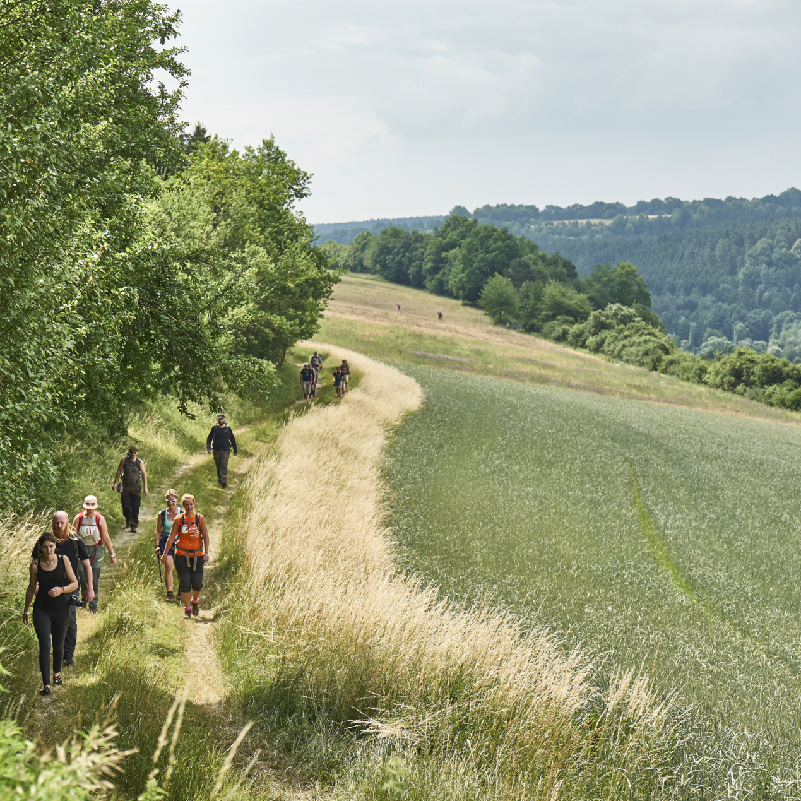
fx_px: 2356
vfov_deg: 19.3
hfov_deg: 19.2
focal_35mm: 90
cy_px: 403
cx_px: 261
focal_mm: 70
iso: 200
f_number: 5.6
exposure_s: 1/800
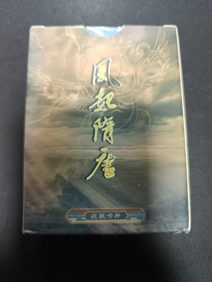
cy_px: 141
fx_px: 196
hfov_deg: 56.8
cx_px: 106
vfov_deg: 71.6
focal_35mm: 24
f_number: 1.7
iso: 950
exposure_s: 1/33.3
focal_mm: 5.31
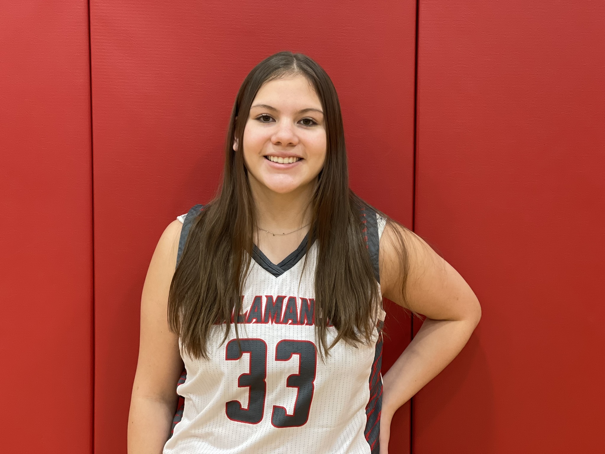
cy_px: 227
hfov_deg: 30.3
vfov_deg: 22.9
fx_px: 1119
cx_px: 302
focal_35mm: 64
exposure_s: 1/96
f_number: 2.2
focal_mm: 7.5
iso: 250
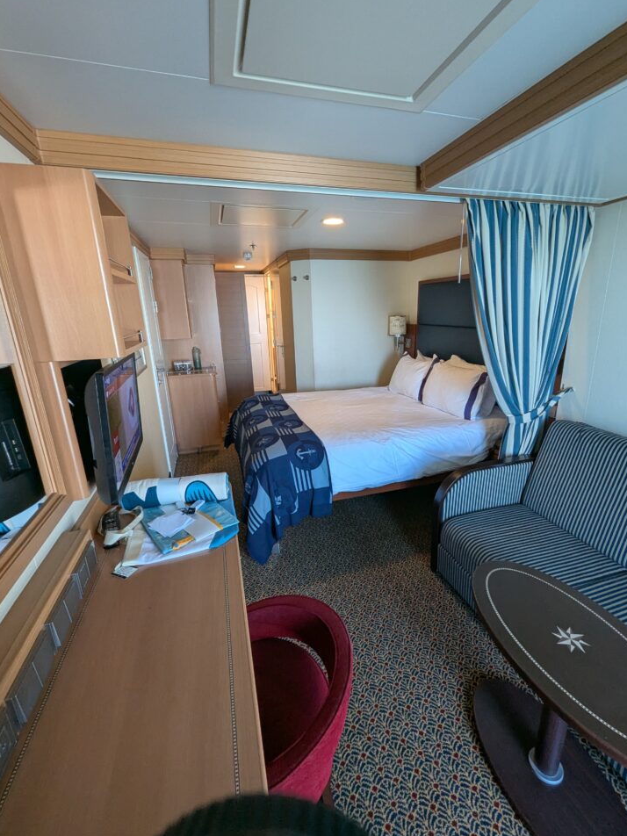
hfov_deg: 85.5
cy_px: 416
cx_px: 337
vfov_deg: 102.1
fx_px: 338
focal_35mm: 14
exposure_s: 1/37.4
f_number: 2.2
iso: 162
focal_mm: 1.95
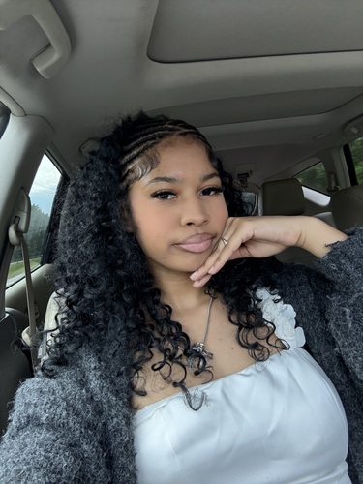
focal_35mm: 23
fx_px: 322
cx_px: 182
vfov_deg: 73.9
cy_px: 242
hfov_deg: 58.9
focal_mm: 2.69
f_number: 1.9
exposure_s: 1/83
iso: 80
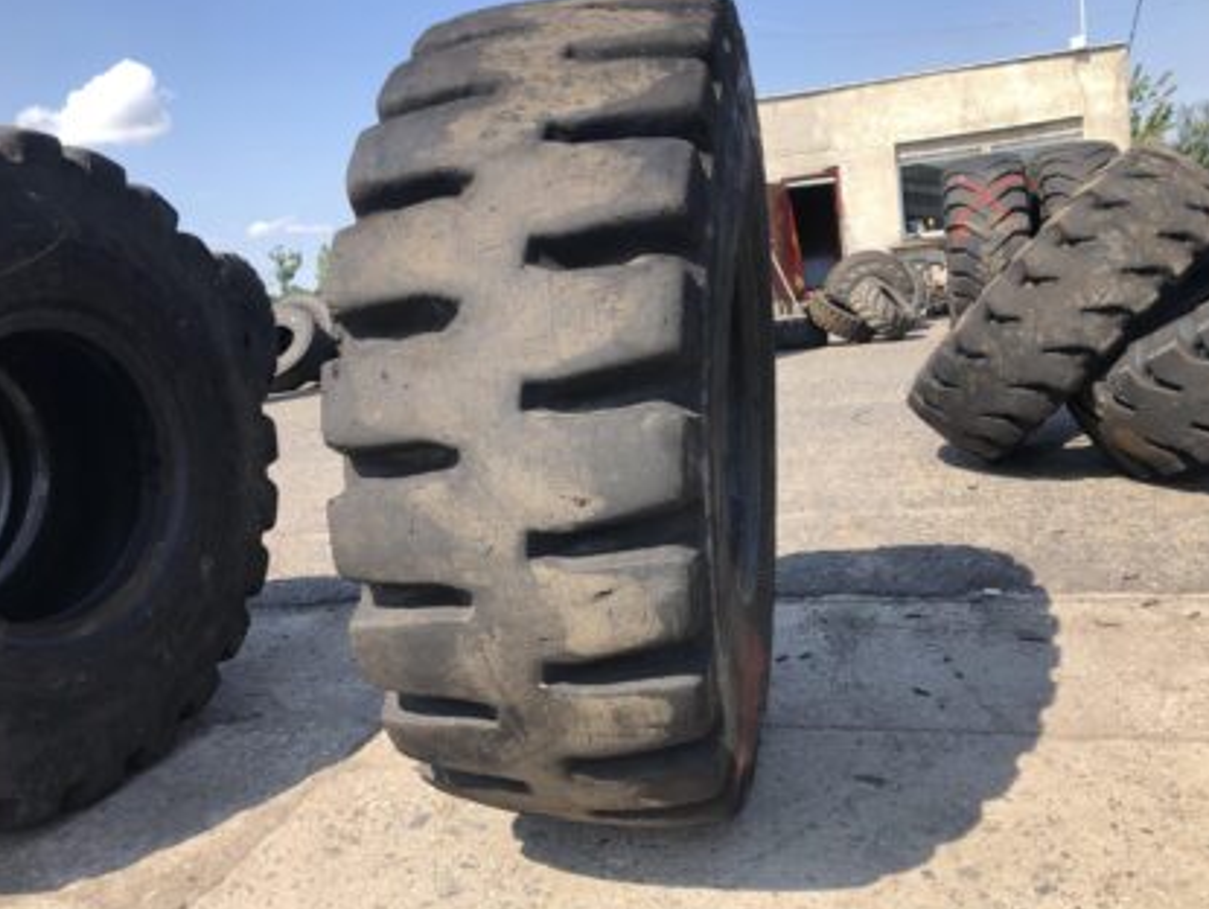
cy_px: 453
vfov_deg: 48.3
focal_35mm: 29
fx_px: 1014
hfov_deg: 61.6
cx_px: 591
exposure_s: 1/923
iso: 20
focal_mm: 3.99
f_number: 1.8
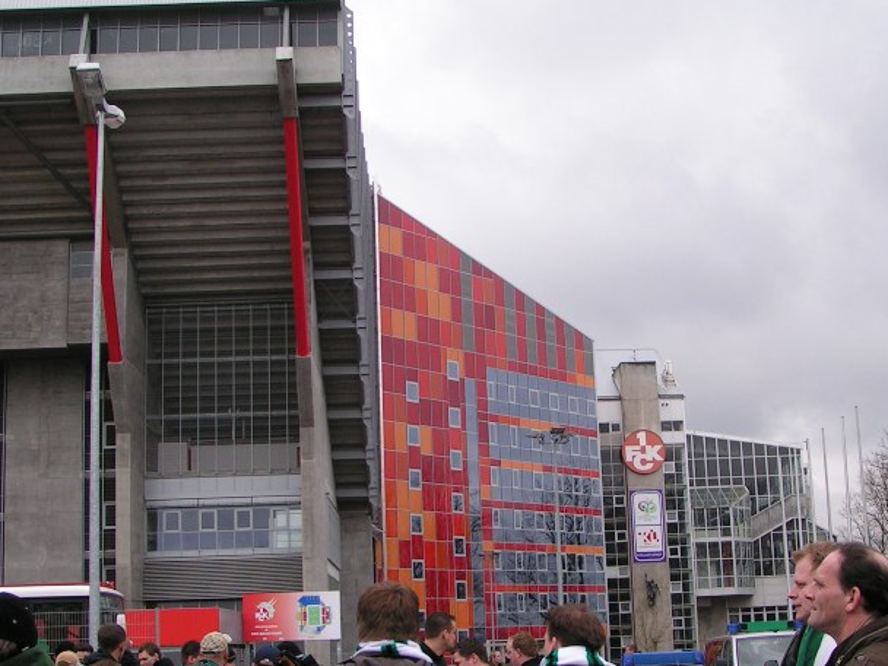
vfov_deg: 29.1
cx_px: 479
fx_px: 1283
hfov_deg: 38.2
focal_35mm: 50
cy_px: 387
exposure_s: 1/160
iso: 50
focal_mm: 5.8
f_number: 5.6
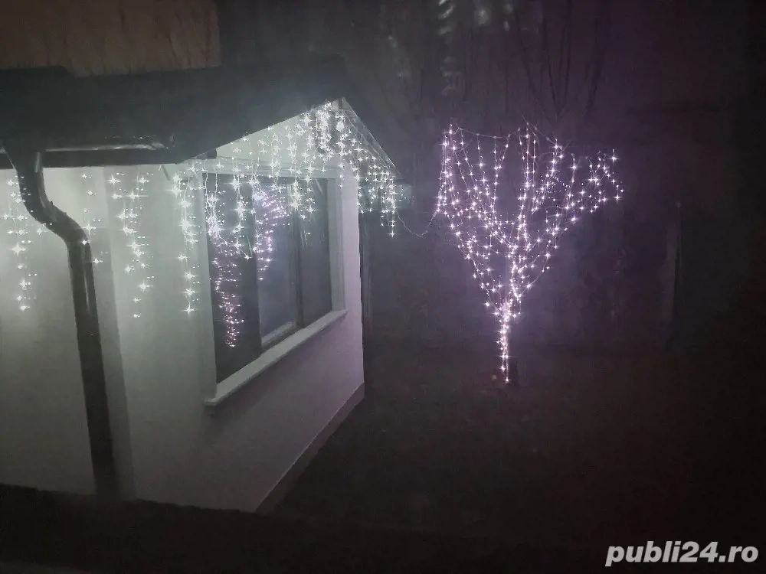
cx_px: 383
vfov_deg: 51.4
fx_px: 597
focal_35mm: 27
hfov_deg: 65.3
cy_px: 287
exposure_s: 1/10
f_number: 1.8
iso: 1600
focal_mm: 4
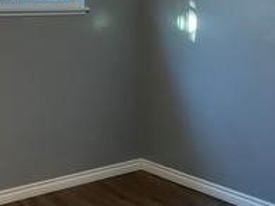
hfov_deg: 28.9
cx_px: 103
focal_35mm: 67
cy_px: 129
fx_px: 532
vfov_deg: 21.9
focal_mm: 3
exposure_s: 1/60
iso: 250
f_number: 1.8
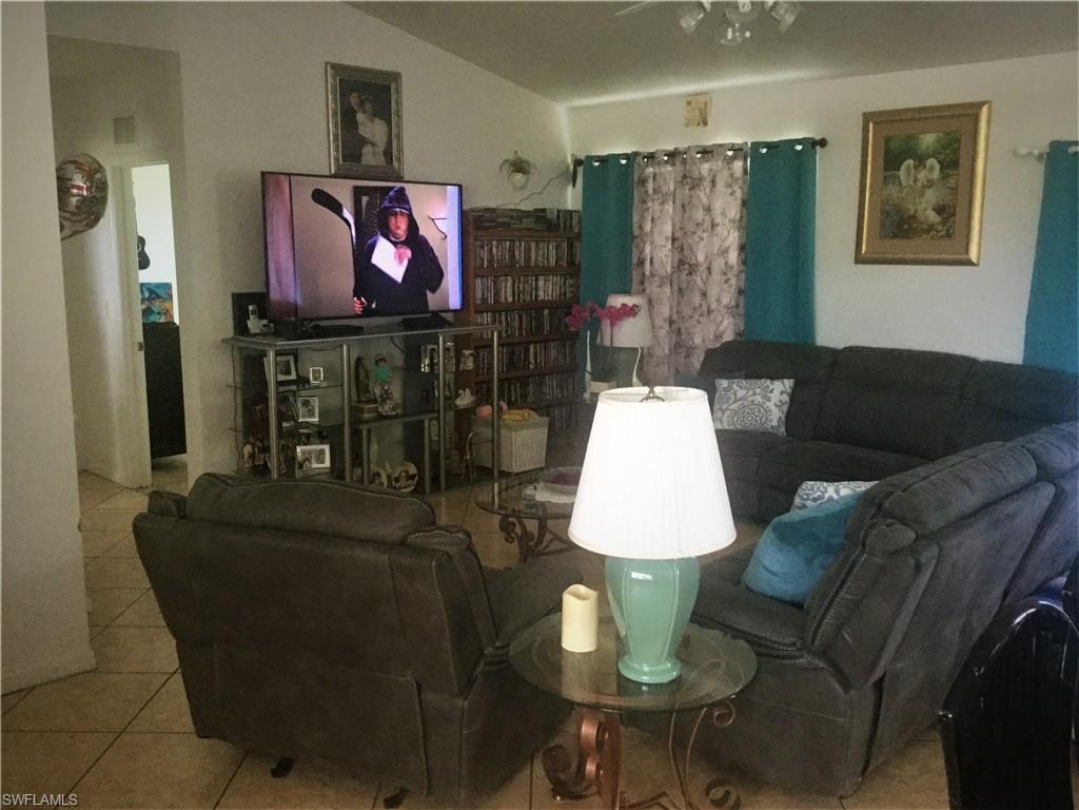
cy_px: 405
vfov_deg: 45.4
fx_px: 966
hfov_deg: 58.4
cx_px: 540
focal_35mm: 31
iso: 200
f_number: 2.4
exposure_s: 1/24
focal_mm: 3.3
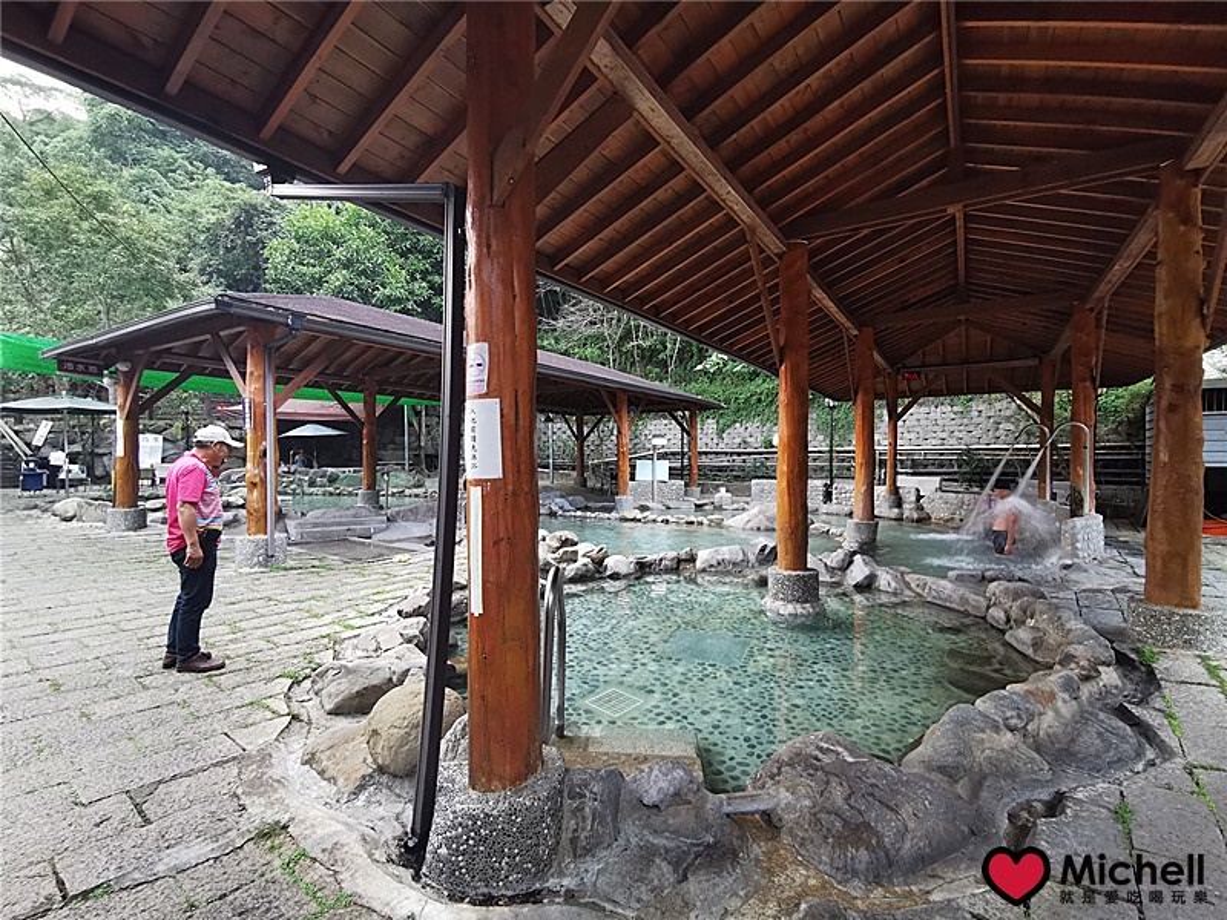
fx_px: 567
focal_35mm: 16
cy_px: 460
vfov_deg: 78.1
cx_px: 614
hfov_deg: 94.5
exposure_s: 1/60
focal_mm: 2.35
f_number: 2.2
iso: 200
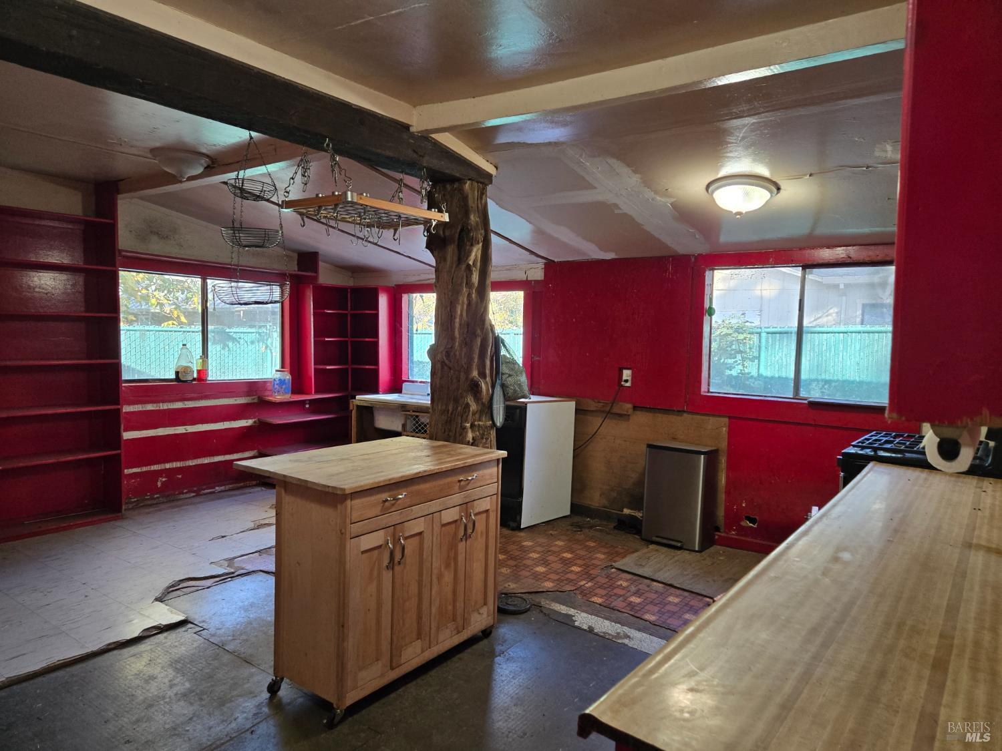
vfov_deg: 58.9
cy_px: 376
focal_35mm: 23
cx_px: 501
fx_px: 666
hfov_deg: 73.9
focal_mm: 5.4
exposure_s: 1/120
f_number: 1.8
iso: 320
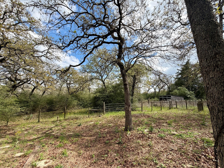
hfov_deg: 98.2
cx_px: 114
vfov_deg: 81.7
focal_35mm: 15
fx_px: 97
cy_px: 87
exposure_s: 1/770
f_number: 2.2
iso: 32
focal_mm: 2.22
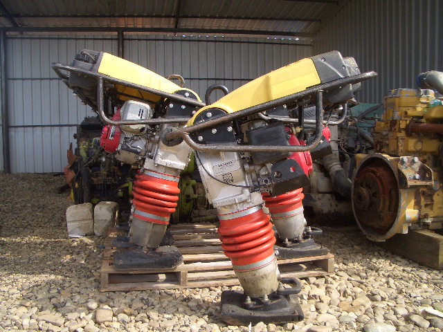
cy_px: 166
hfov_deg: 52.6
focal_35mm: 35
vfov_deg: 40.7
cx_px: 222
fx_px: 448
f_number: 4.3
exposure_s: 1/160
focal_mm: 5.8
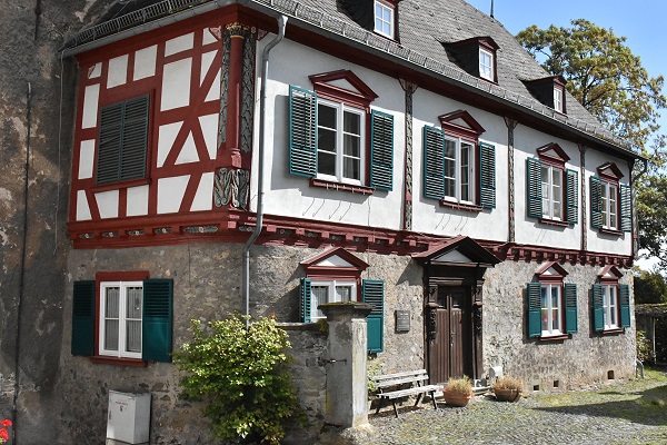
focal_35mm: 40
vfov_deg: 33.0
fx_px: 750
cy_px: 222
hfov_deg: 47.9
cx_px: 334
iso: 4500
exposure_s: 1/8000
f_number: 11
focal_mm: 27
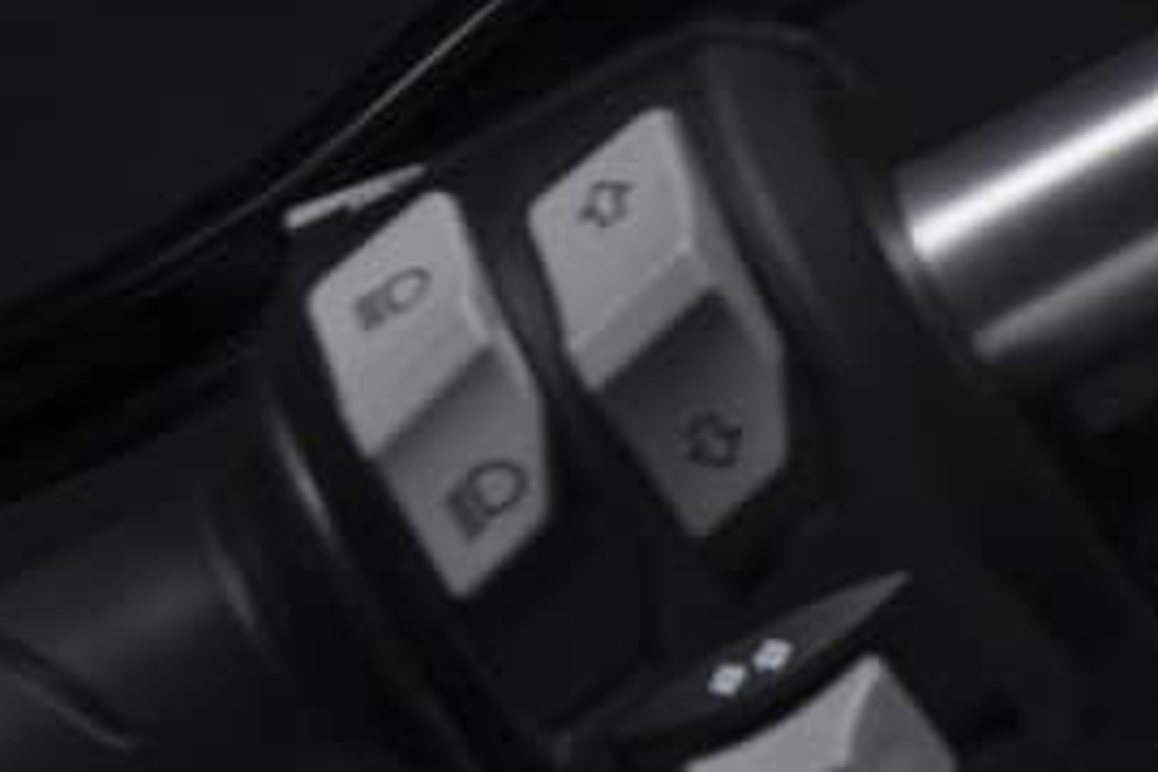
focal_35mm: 313
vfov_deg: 4.4
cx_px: 3521
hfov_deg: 6.1
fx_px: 10067
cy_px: -459
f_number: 8
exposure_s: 1/80
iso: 400
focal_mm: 44
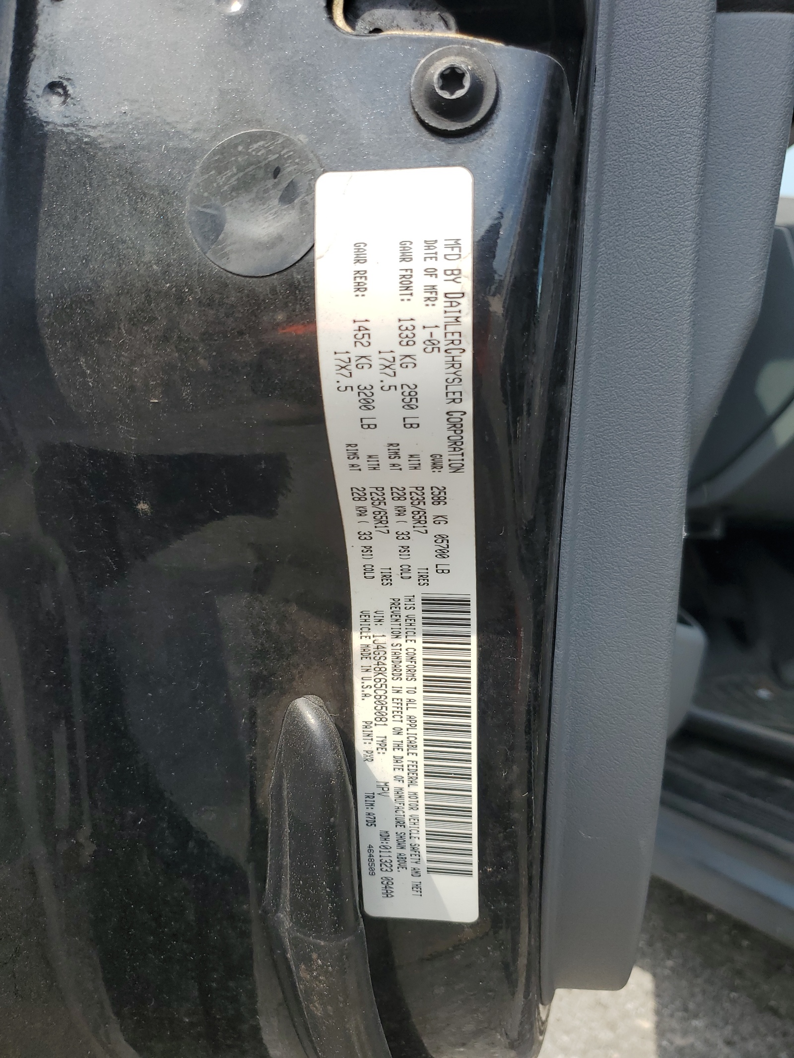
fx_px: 795
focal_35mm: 26
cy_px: 529
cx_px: 397
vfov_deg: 67.3
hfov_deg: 53.1
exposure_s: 1/1111
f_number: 1.5
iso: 50
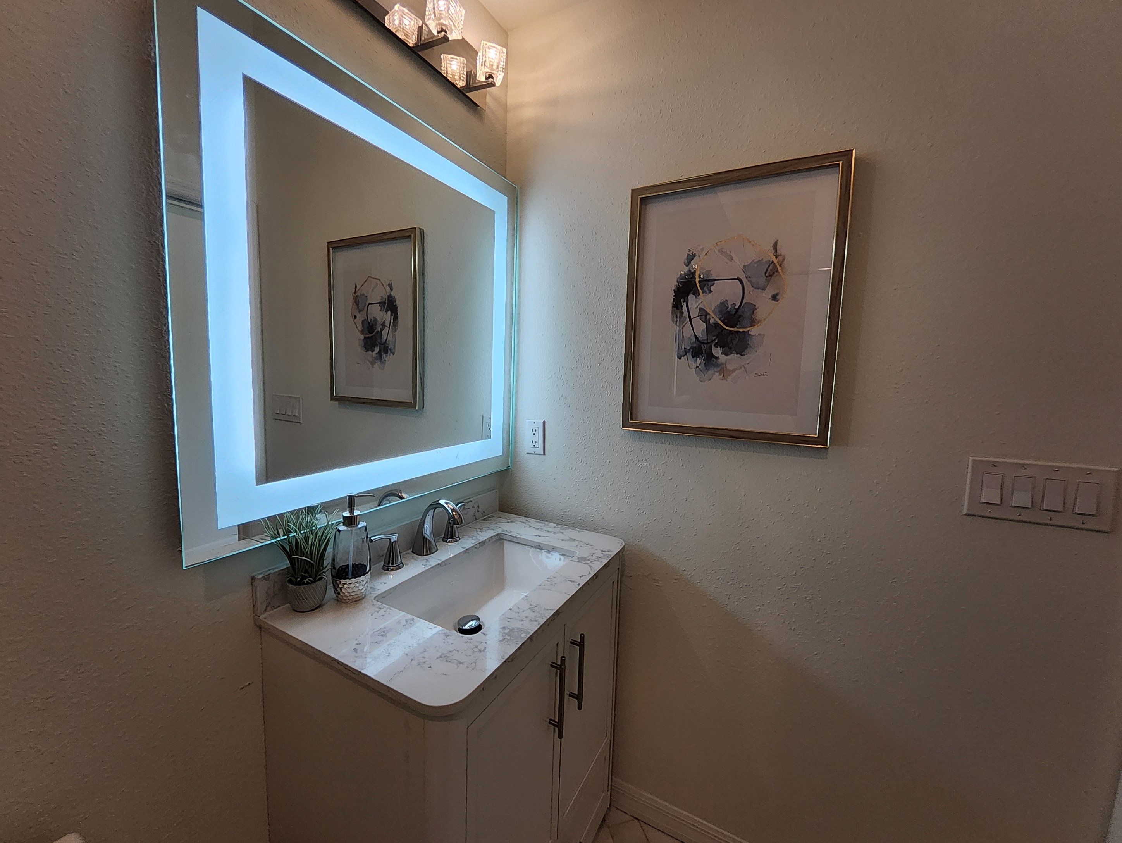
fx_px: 422
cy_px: 422
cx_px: 561
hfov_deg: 106.1
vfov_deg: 90.0
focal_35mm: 13
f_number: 2.2
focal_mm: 1.13
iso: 50
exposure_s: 1/60
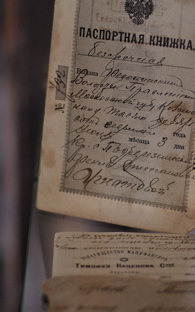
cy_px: 165
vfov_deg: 18.0
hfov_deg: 11.3
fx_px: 986
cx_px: 150
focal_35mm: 116
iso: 800
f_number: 2.2
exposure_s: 1/250
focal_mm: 50
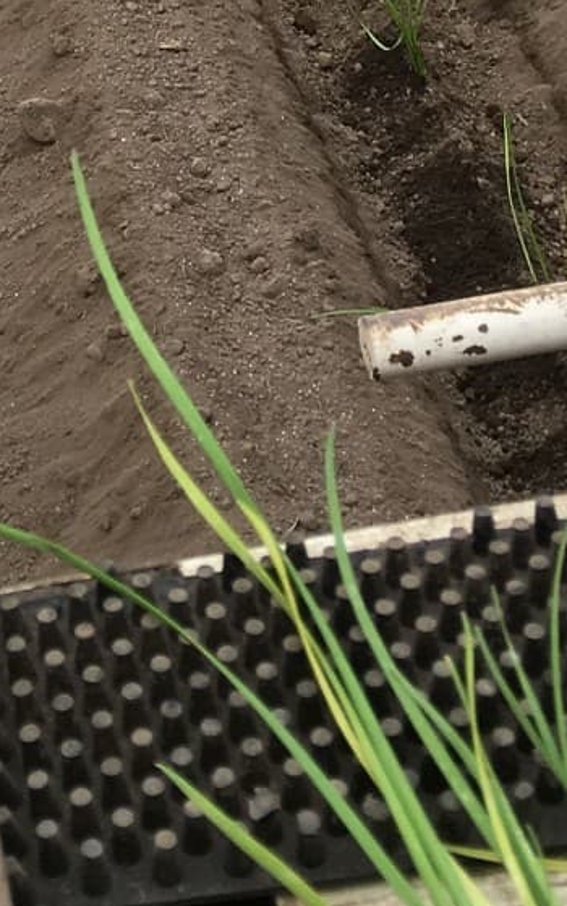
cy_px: 199
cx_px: -107
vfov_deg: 25.7
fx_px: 1953
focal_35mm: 79
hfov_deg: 15.9
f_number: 2.2
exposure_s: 1/181
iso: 25
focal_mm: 4.15
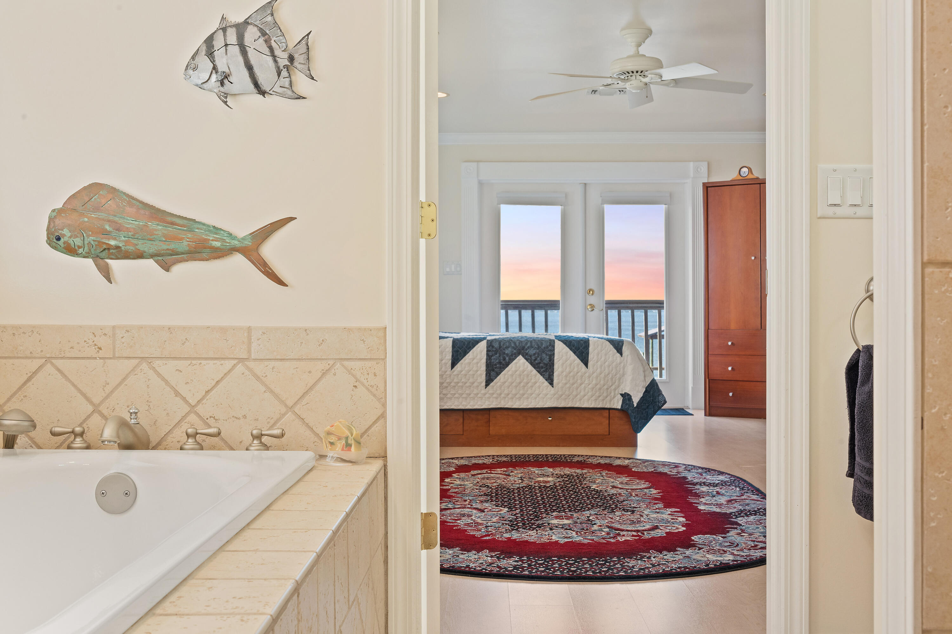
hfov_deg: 48.2
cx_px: 476
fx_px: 1063
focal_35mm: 40
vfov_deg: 33.2
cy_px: 317
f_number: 14
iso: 800
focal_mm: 40.2
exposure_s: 1/2.5
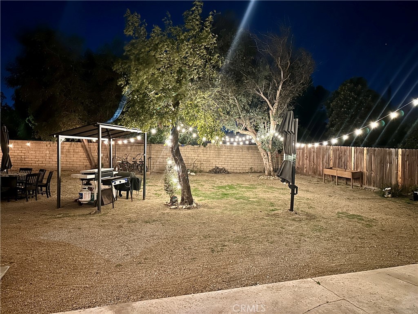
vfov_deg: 56.8
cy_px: 157
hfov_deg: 71.6
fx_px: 290
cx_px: 209
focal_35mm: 24
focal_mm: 6.86
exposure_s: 1/12
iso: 1250
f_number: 1.78
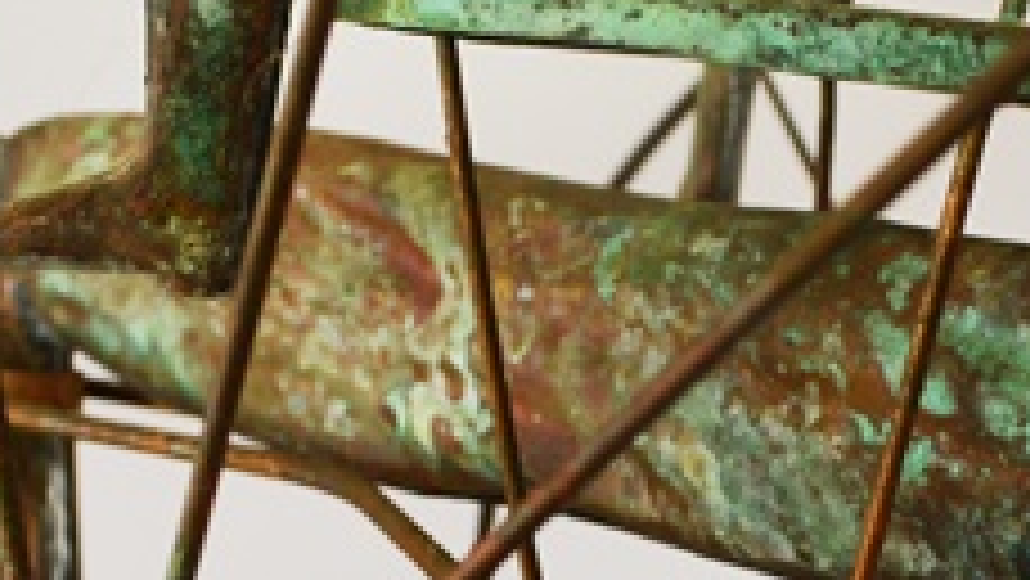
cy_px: 625
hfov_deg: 28.5
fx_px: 2022
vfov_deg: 15.9
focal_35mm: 74
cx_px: 648
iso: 400
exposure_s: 1/125
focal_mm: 18
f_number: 5.6
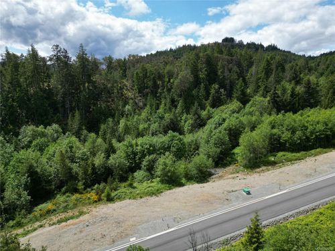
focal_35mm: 24
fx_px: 232
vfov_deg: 56.8
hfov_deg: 71.6
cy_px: 126
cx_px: 168
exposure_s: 1/3000
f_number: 1.7
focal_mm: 6.72
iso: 110
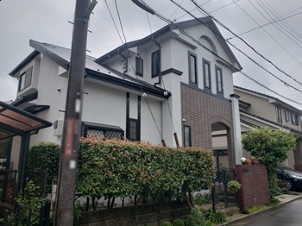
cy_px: 113
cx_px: 151
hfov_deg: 67.3
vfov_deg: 53.0
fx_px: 227
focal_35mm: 26
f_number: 2.4
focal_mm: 4.3
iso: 50
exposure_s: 1/1036
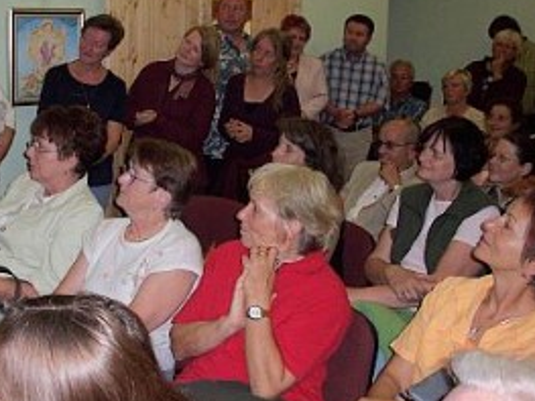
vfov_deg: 24.4
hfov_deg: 31.6
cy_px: 197
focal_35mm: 60
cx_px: 129
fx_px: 927
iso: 80
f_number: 2.8
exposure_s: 1/64
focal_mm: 6.2
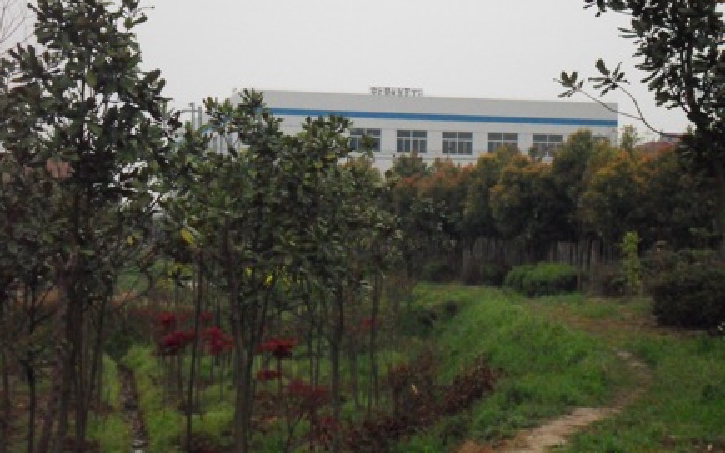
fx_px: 1482
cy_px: 180
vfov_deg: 17.4
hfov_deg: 27.5
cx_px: 362
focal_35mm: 75
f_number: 11.3
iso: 800
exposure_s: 1/500
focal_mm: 12.3
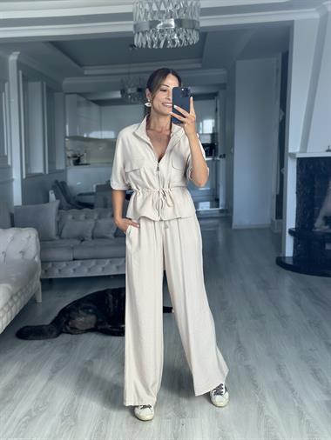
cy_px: 220
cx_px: 166
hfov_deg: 30.3
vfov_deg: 39.6
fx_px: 611
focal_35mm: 48
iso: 125
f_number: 1.78
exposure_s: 1/142
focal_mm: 6.86
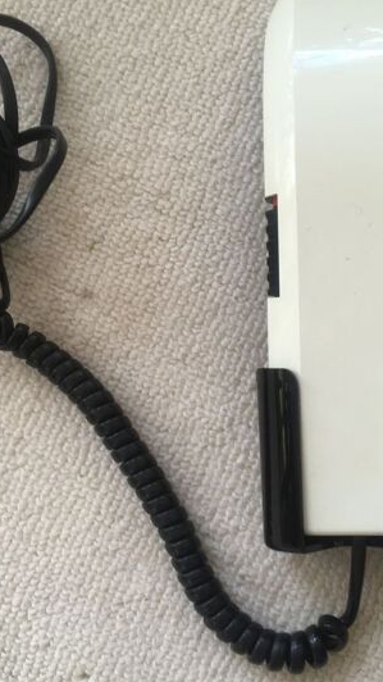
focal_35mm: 38
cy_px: 346
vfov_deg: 52.8
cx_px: 210
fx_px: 687
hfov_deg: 31.2
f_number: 2.2
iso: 32
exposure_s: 1/50
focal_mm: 4.15
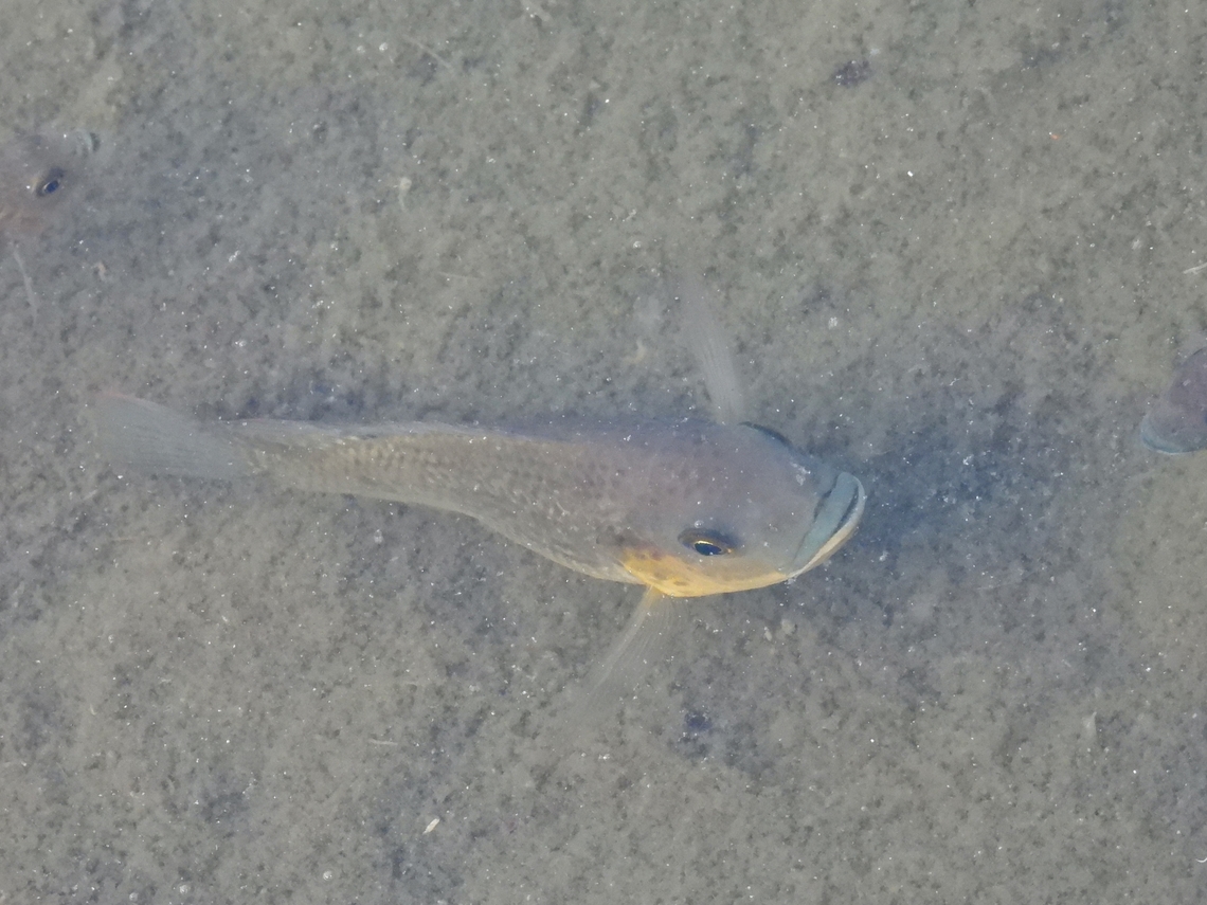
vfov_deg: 3.3
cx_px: 604
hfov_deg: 4.4
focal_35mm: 450
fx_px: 15691
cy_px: 452
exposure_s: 1/500
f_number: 5
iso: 1600
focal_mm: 80.3
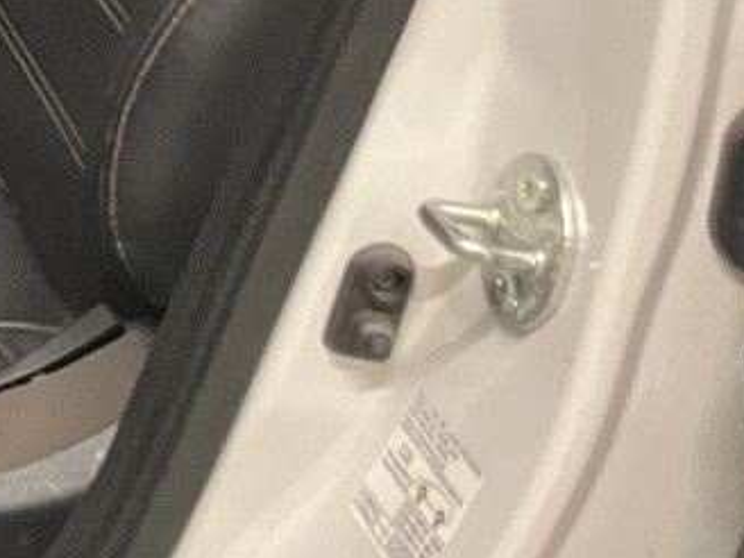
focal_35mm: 123
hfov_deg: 14.0
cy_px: -535
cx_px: -644
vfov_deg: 11.0
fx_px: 2644
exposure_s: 1/35
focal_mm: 3.99
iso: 400
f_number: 1.8
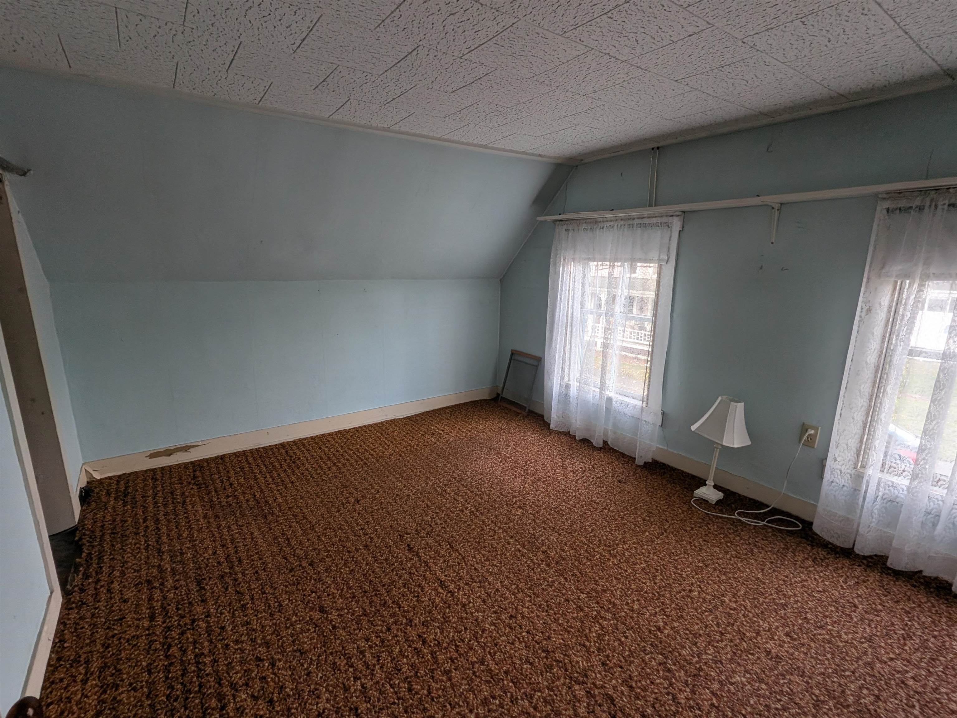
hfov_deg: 94.5
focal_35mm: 16
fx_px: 442
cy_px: 359
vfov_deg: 78.1
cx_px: 478
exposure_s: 1/55.6
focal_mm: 2.22
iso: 83
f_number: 2.2
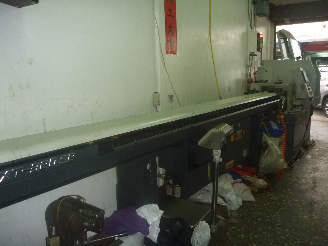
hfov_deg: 63.4
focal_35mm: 28
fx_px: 265
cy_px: 123
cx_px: 164
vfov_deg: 49.7
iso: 320
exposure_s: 1/30
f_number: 3.3
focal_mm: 5
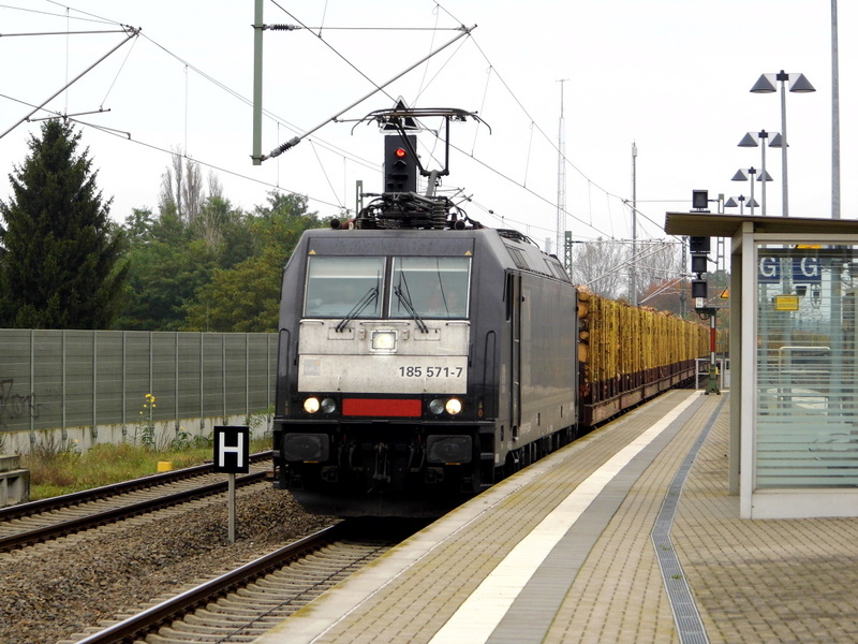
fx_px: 3272
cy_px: 322
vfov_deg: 11.2
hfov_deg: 14.9
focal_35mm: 132
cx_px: 429
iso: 100
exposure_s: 1/206
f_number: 4.7
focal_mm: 23.6
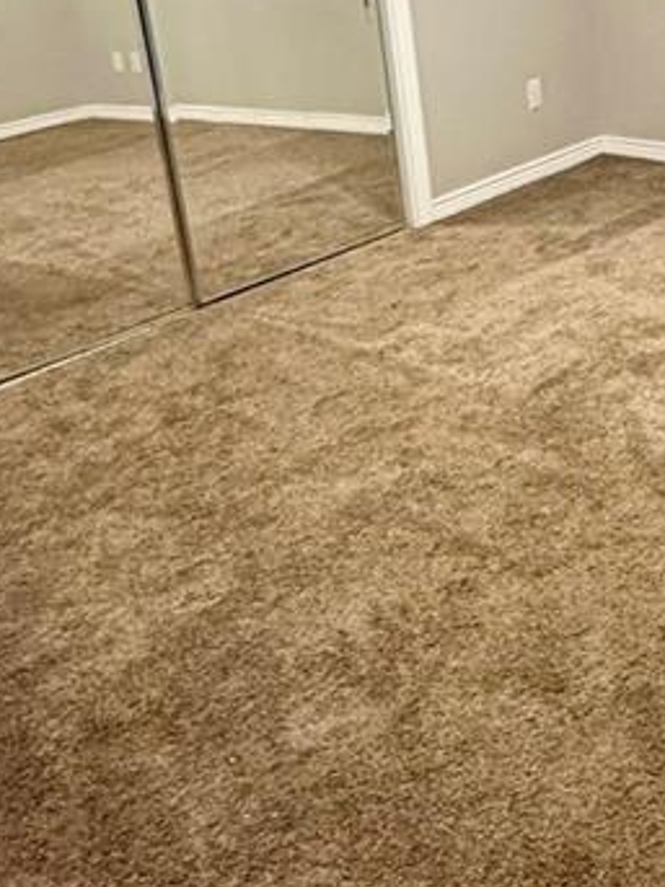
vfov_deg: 38.4
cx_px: 569
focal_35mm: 49
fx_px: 1256
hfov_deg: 28.7
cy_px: 279
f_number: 2.2
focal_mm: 2.22
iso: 1250
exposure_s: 1/60
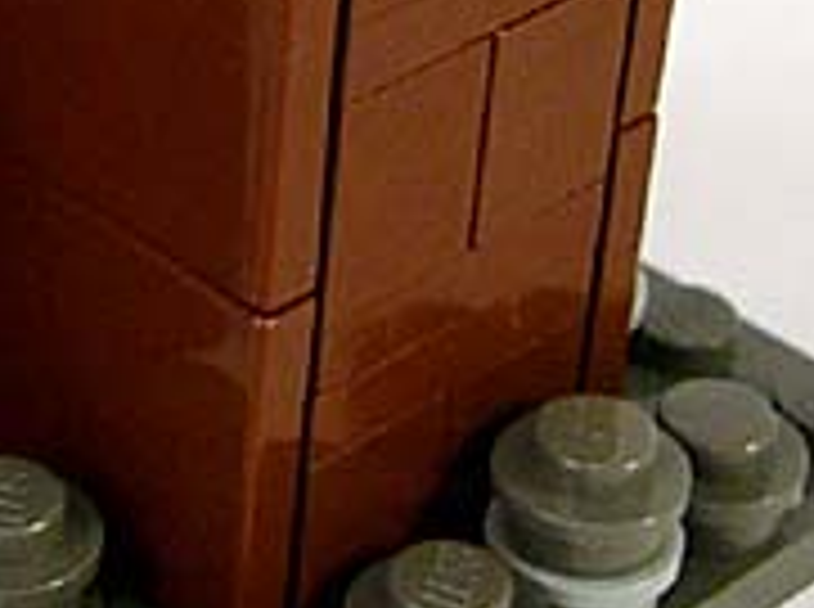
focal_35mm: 124
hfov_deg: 15.8
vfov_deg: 11.9
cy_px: 185
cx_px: 135
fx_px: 2910
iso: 100
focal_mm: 5.8
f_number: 2.8
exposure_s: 1/25
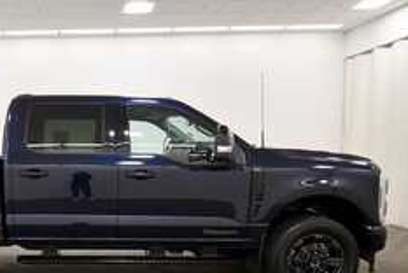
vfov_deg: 36.1
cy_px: 204
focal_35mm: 36
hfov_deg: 49.7
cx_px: 77
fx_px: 409
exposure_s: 1/160
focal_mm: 14
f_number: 5
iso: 800
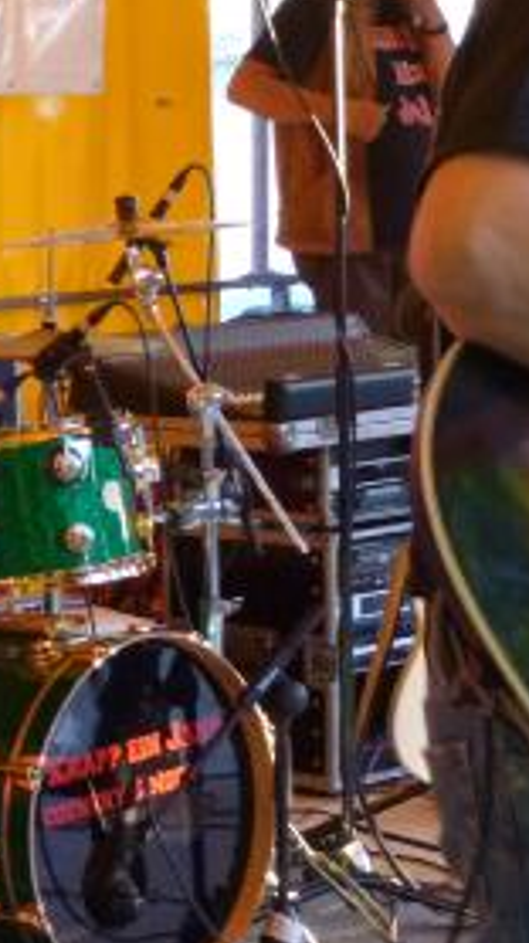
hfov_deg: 8.3
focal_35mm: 141
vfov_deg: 15.2
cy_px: 472
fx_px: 3523
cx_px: -390
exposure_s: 1/30
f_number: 4.3
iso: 400
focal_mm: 10.7
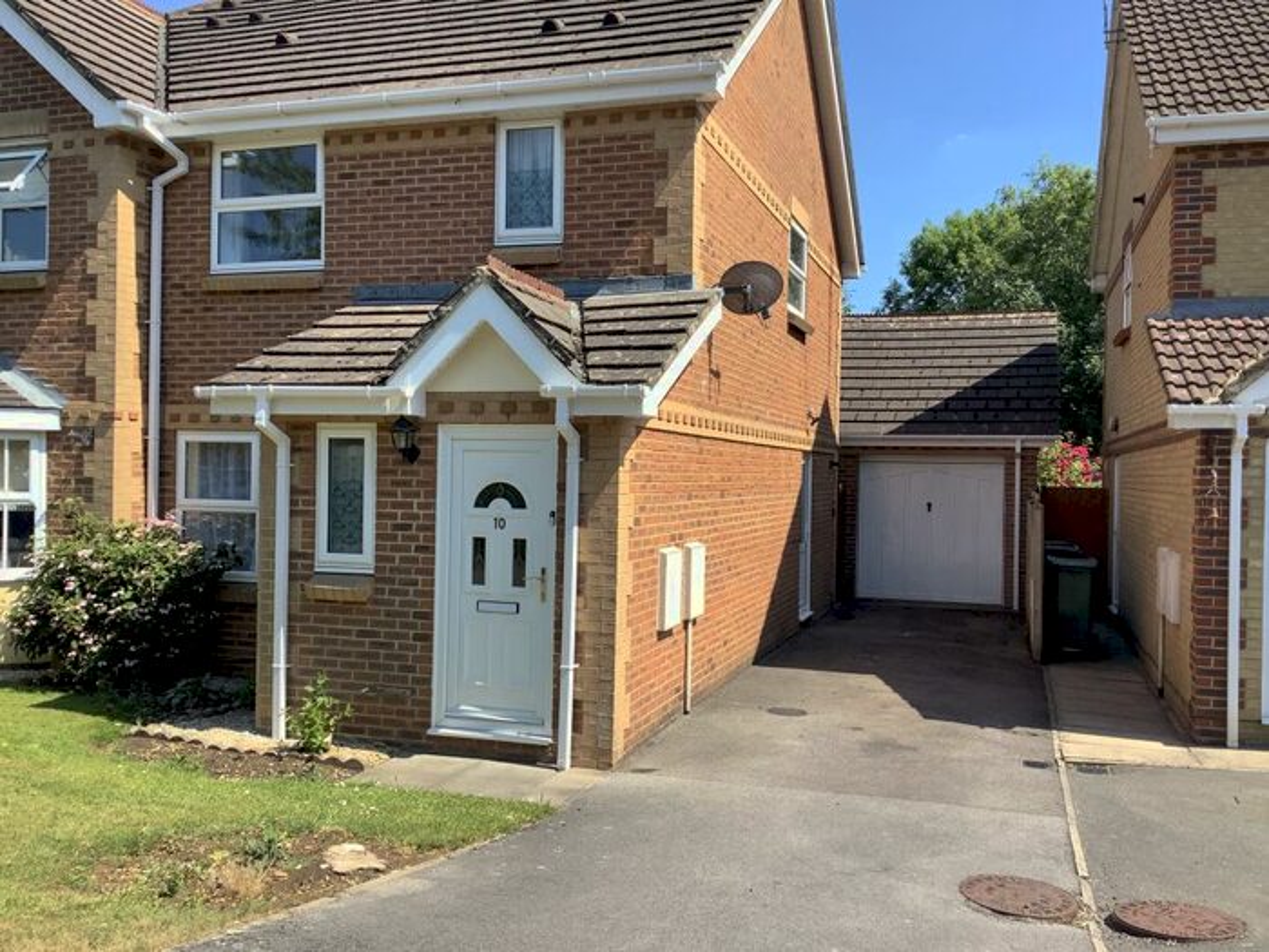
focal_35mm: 31
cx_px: 634
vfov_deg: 45.4
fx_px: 1136
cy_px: 476
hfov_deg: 58.4
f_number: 2.4
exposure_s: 1/886
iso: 25
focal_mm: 3.3
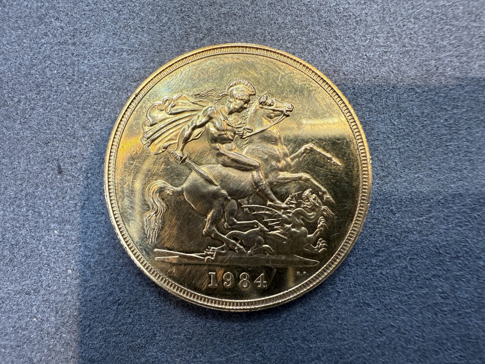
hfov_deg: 69.4
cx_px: 235
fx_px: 350
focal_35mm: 25
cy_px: 178
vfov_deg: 54.9
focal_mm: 2.22
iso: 160
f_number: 2.2
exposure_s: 1/100
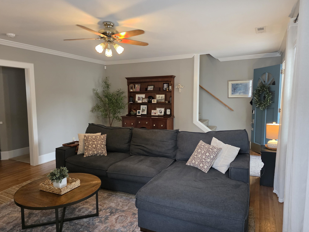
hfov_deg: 71.6
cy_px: 118
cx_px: 154
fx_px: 214
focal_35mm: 24
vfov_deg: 56.8
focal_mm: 6.3
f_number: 1.7
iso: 640
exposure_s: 1/120
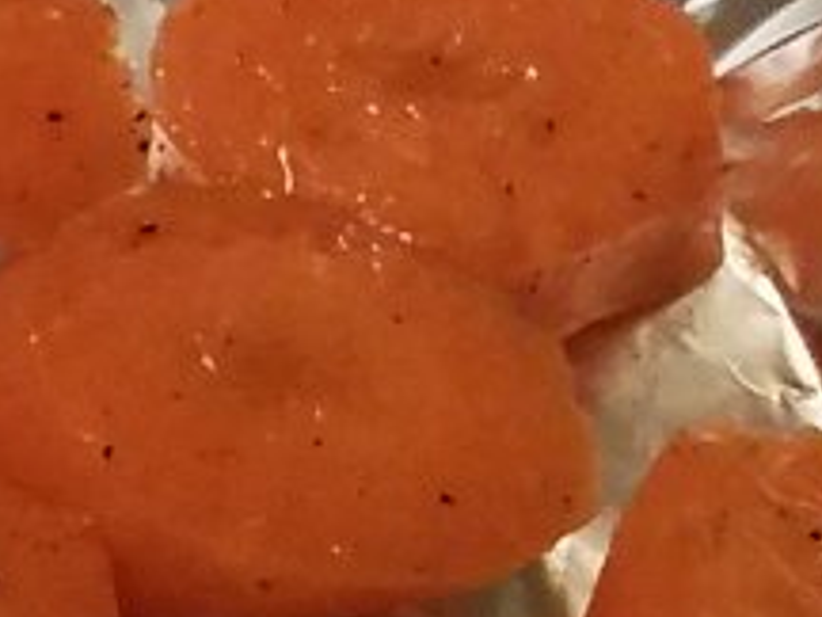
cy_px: 1725
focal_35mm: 193
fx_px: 4583
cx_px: -2169
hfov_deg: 7.8
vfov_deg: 7.0
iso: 160
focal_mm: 4.2
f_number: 1.7
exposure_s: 1/60
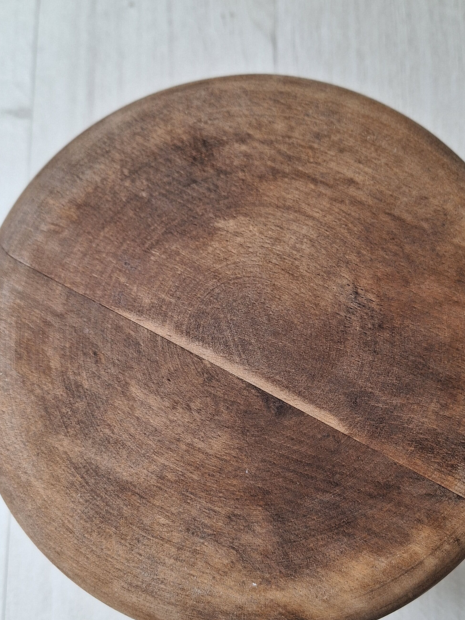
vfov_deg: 51.2
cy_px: 354
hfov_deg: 39.6
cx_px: 246
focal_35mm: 36
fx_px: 645
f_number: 1.8
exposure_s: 1/100
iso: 50
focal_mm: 5.54
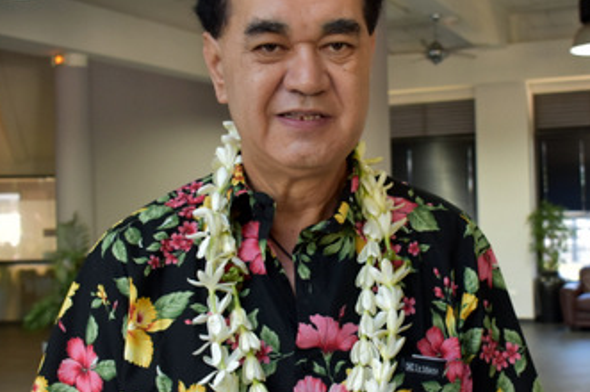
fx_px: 802
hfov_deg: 40.1
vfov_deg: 27.5
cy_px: 210
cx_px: 365
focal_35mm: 49
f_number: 4
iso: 560
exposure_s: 1/60
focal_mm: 18
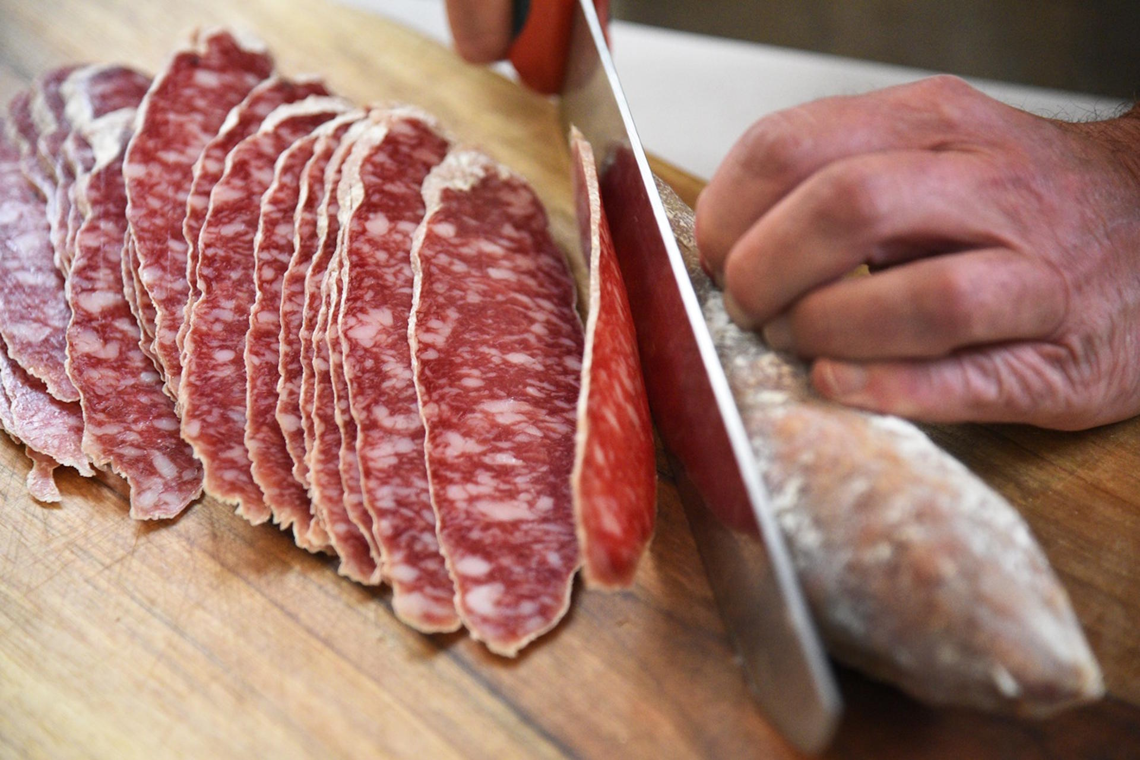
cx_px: 570
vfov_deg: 11.4
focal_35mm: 120
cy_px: 380
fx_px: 3801
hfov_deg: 17.1
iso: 6400
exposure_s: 1/200
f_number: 4
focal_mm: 120
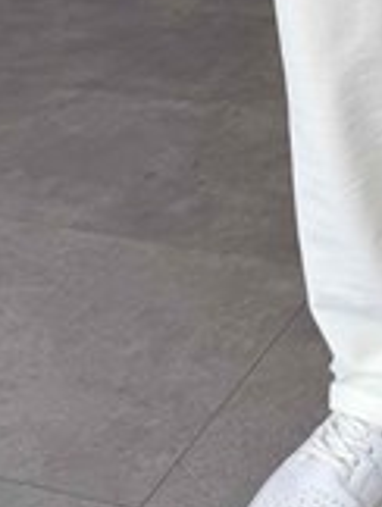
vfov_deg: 22.5
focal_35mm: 79
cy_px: -117
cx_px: 495
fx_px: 1159
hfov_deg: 17.6
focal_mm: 6.76
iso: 80
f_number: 1.78
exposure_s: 1/649
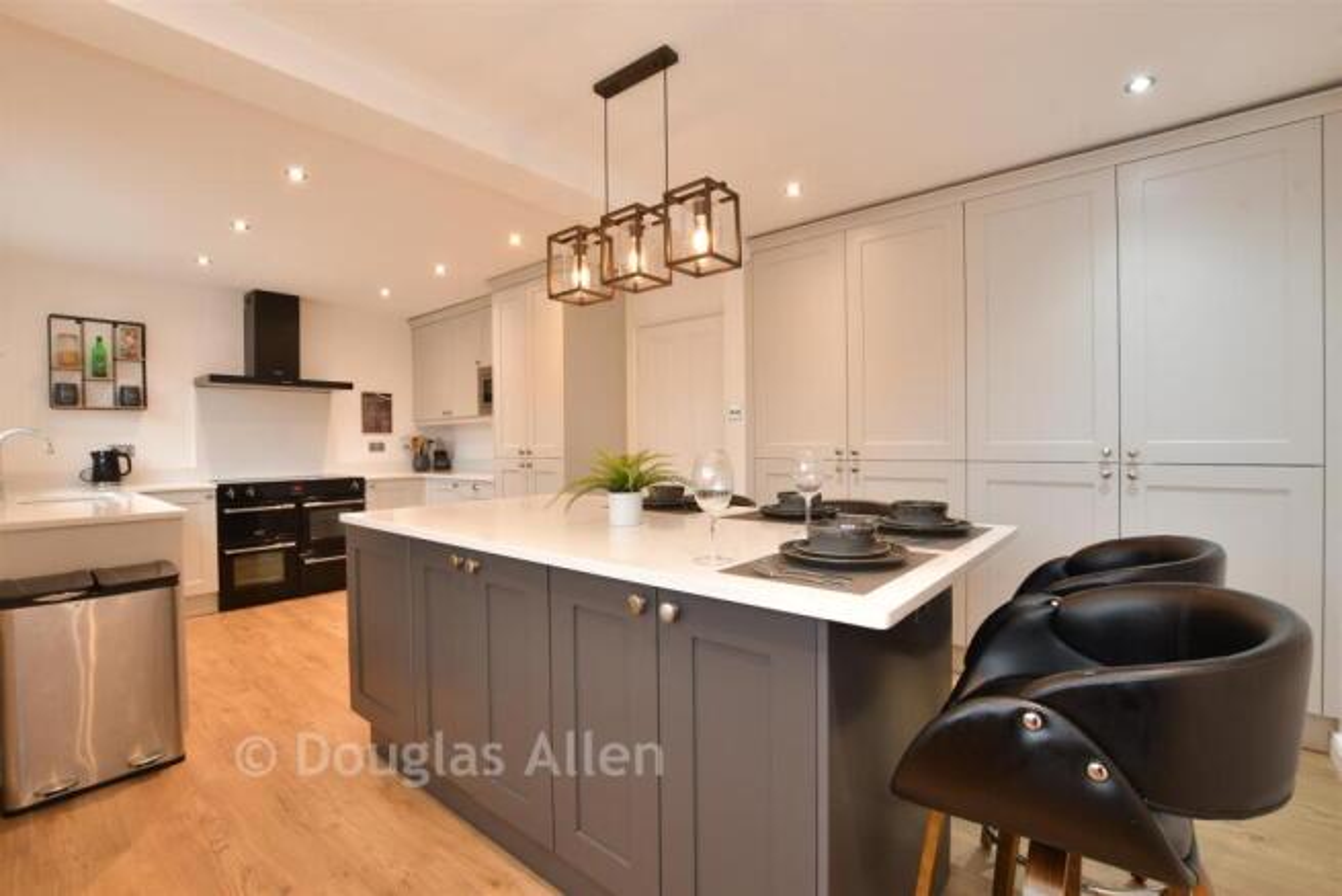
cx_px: 671
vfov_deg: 77.4
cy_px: 448
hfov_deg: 100.4
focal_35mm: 15
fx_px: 559
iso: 125
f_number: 8
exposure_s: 1/2
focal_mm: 10
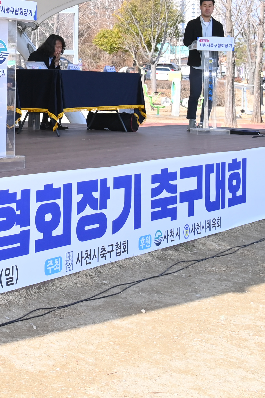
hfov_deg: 18.5
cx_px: -65
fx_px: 762
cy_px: 37
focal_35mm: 69
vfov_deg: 28.1
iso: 400
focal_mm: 24
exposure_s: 1/400
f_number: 8
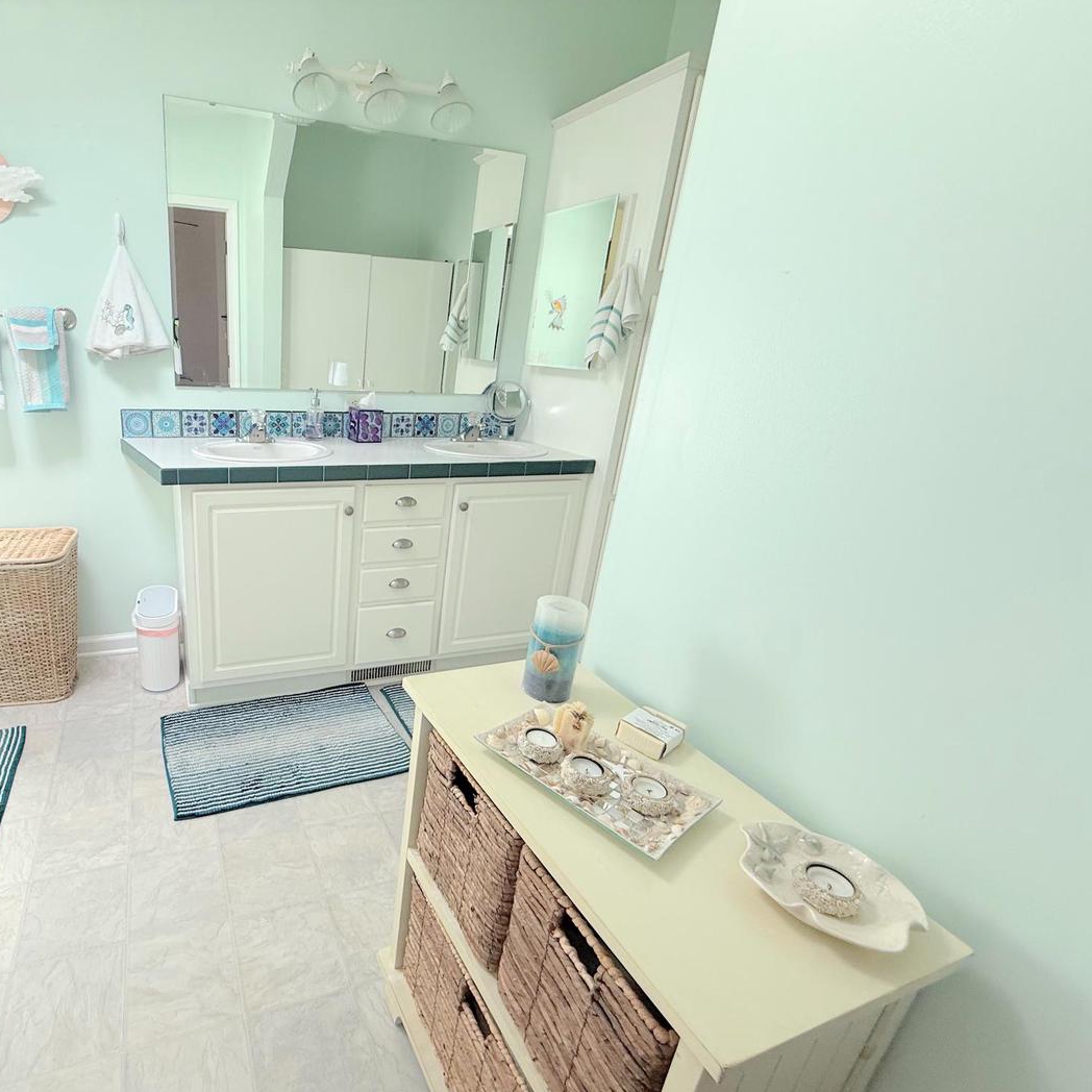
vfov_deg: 84.0
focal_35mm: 17
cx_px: 344
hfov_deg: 80.5
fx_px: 607
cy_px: 557
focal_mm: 2.22
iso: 80
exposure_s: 1/99
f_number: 2.2
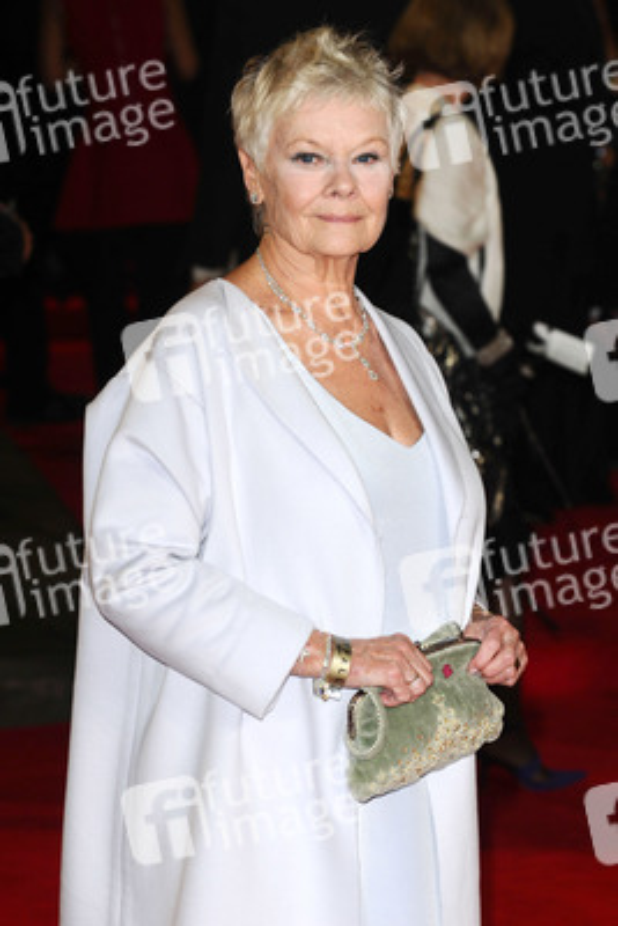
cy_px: 463
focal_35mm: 150
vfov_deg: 13.7
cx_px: 309
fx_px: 3859
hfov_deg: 9.2
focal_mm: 100
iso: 320
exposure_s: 1/200
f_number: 5.6
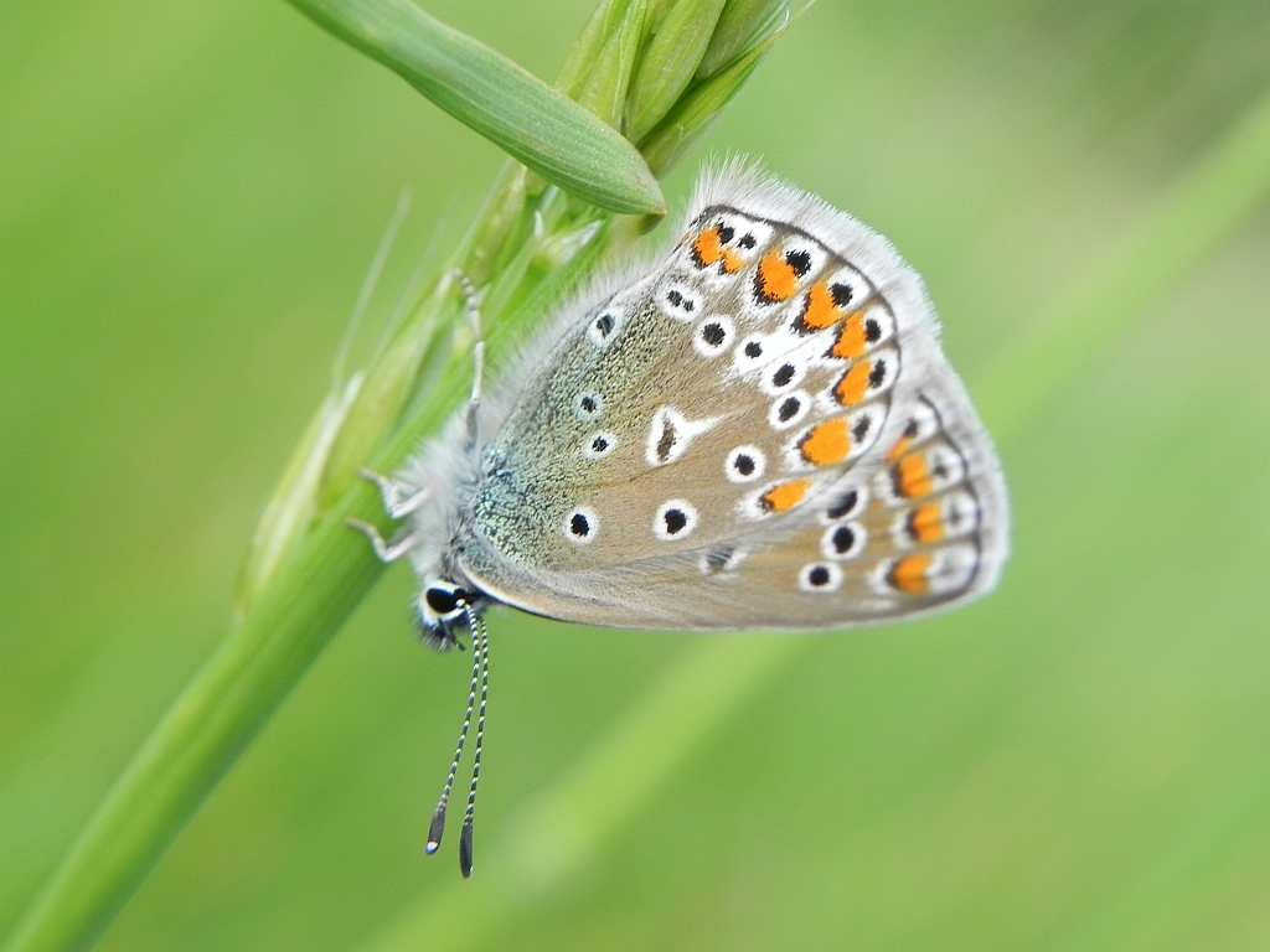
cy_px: 476
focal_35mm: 95
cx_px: 635
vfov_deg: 15.6
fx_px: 3485
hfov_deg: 20.7
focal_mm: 16.9
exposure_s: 1/148
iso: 160
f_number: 4
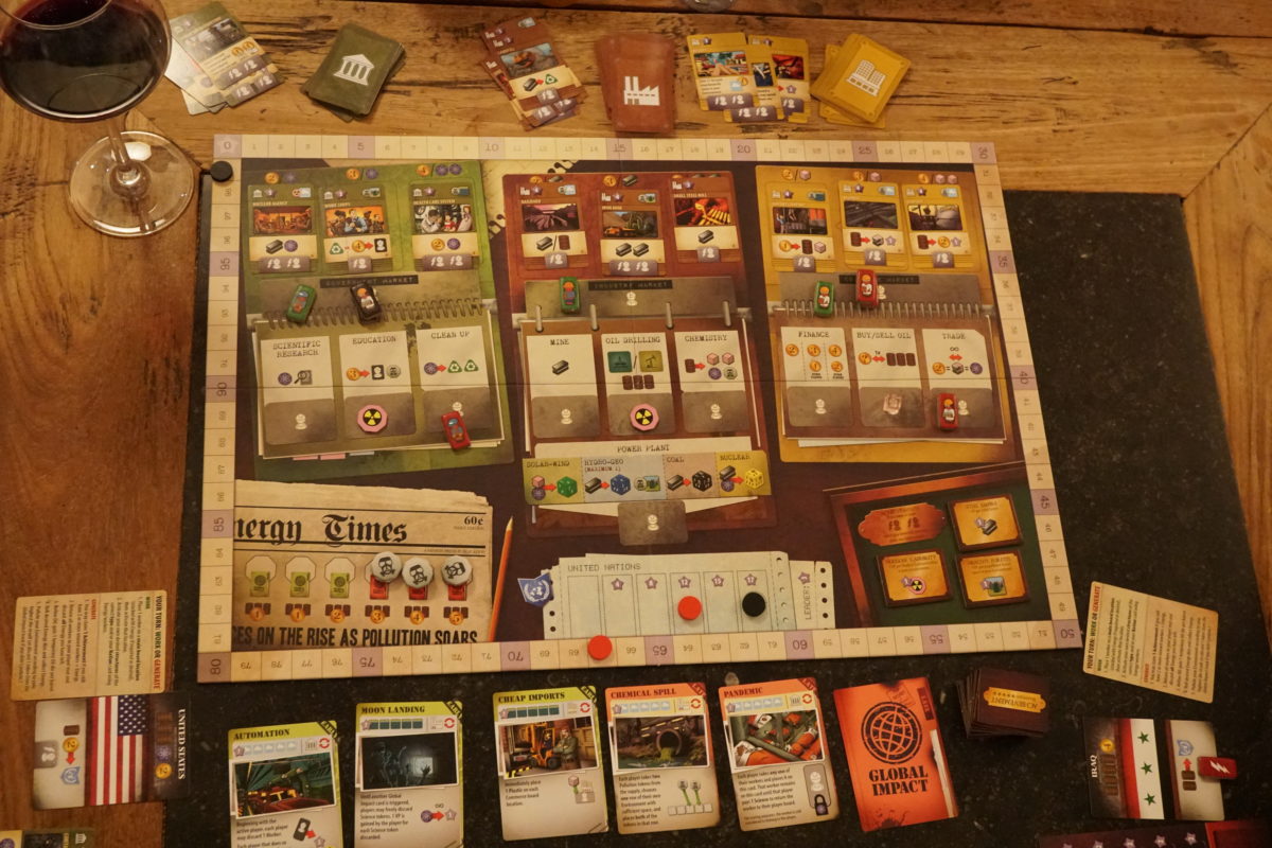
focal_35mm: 45
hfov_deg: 43.6
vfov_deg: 29.9
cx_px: 636
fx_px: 1590
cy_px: 424
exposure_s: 1/40
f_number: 6.3
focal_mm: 30
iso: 6400
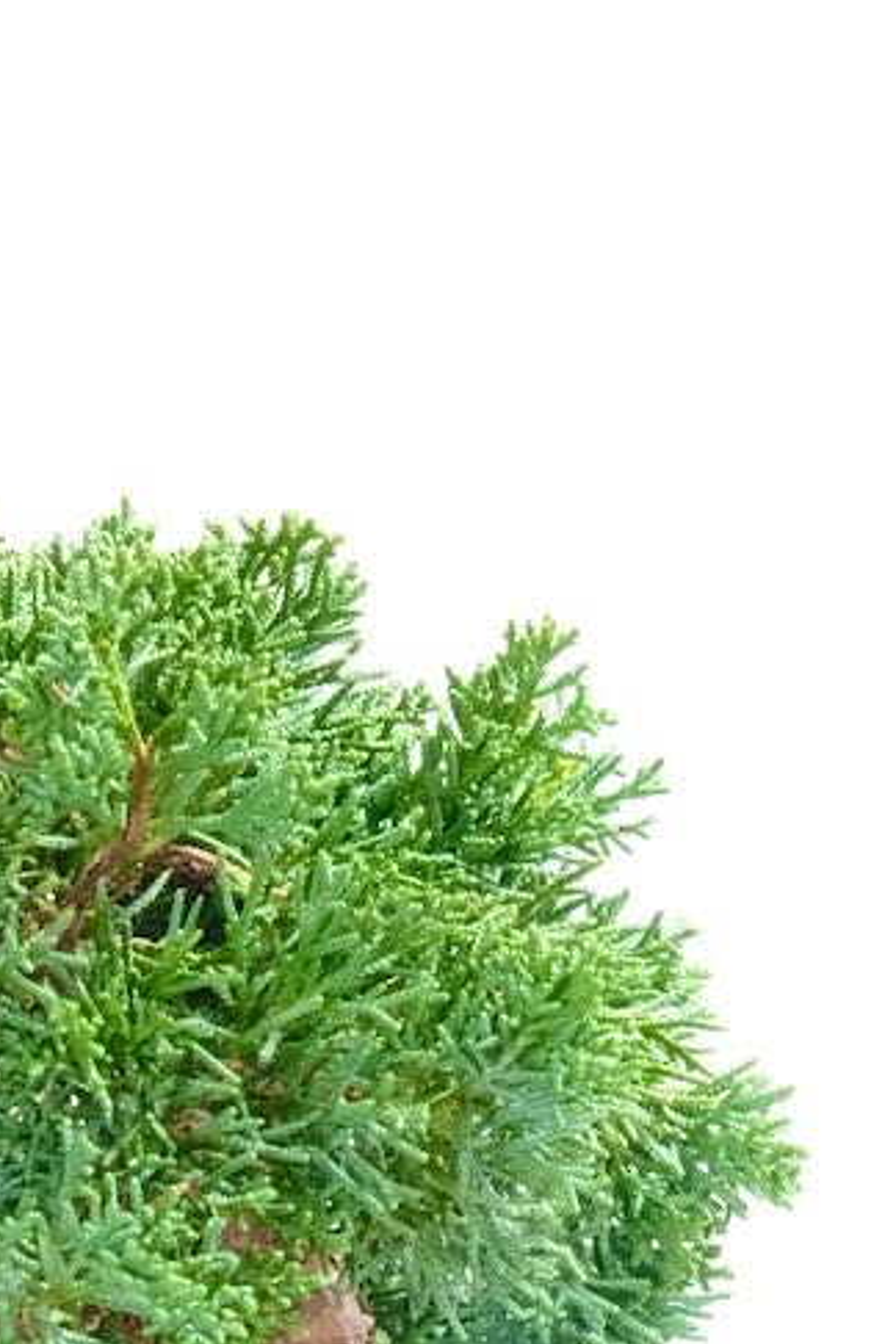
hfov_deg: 4.3
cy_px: 1659
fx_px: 11796
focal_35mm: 316
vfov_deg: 6.5
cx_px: 185
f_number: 9
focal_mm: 80
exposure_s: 1/30
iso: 2500
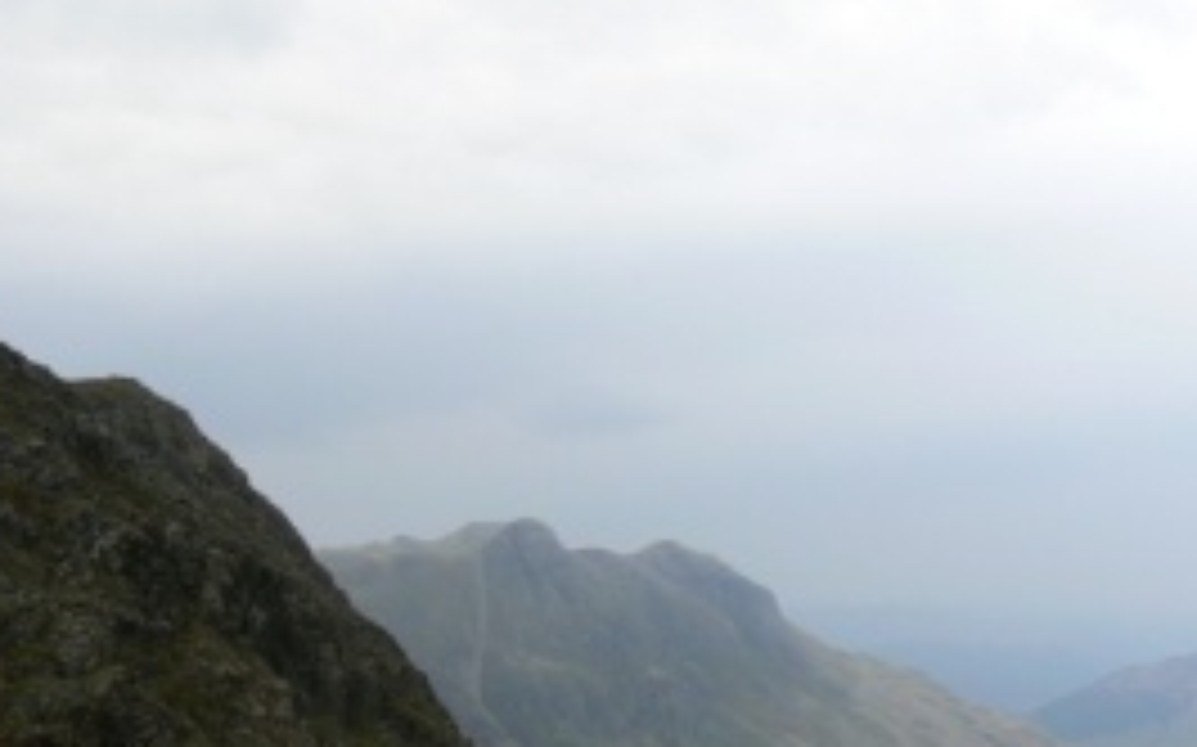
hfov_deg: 32.5
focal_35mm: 62
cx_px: 338
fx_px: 2022
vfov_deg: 20.6
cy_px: 634
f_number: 5.6
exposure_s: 1/200
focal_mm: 6
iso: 80
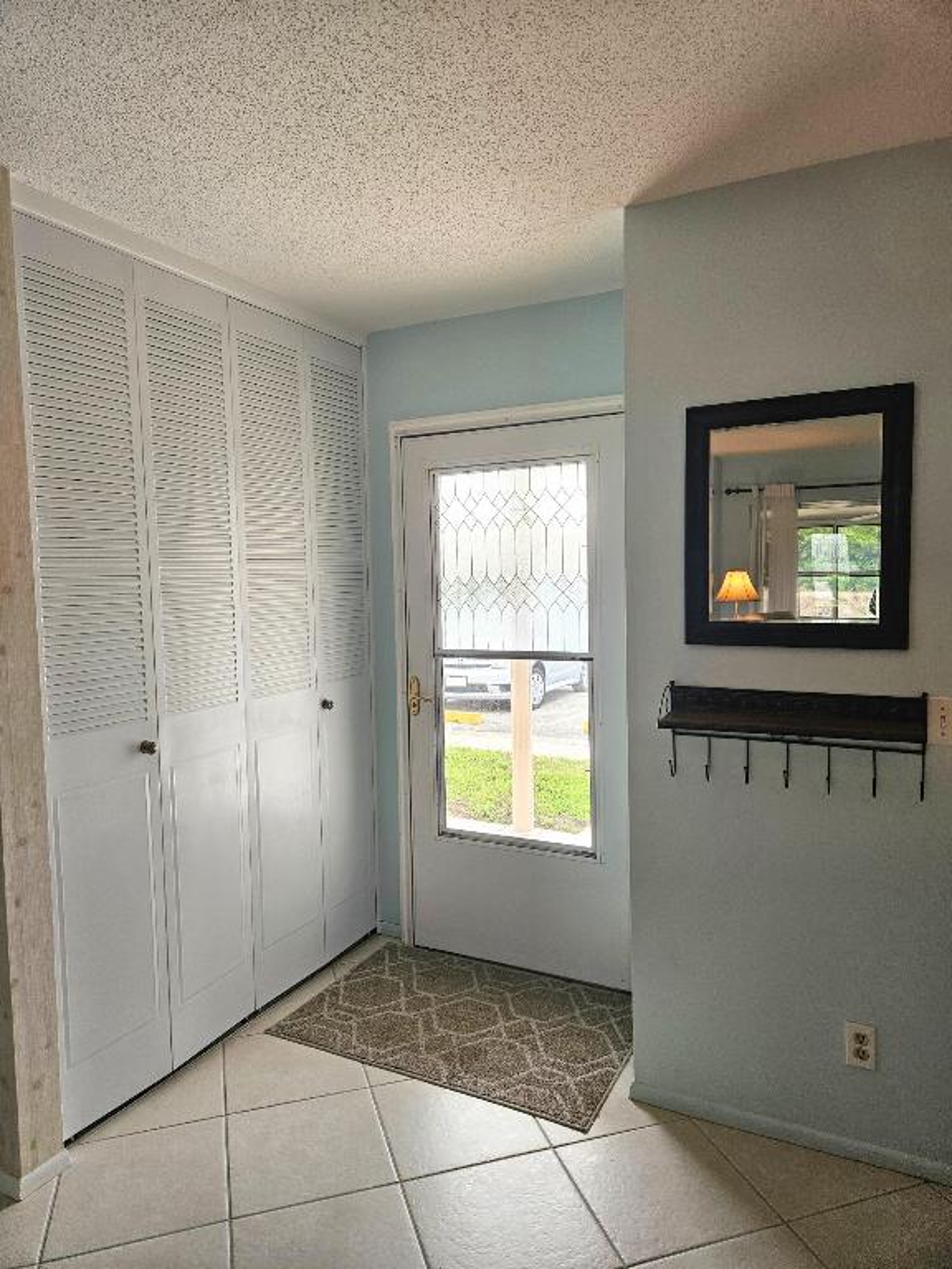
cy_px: 634
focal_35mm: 23
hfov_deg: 58.9
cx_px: 476
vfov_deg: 73.9
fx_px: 843
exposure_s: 1/120
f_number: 1.8
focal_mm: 5.4
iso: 100
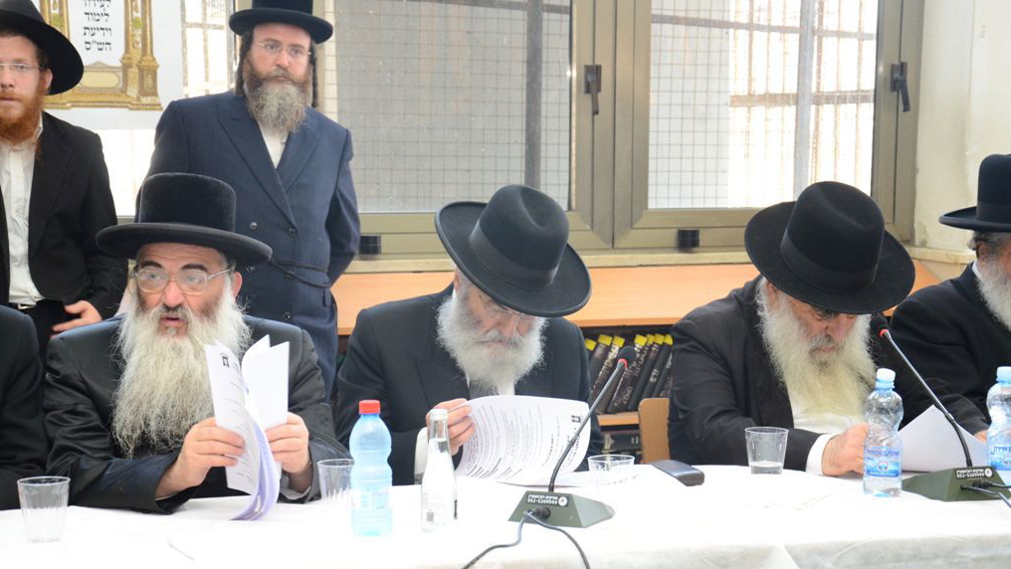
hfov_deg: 26.8
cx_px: 506
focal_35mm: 79
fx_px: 2118
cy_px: 322
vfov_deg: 15.3
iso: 1250
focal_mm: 50
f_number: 5.6
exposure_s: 1/80
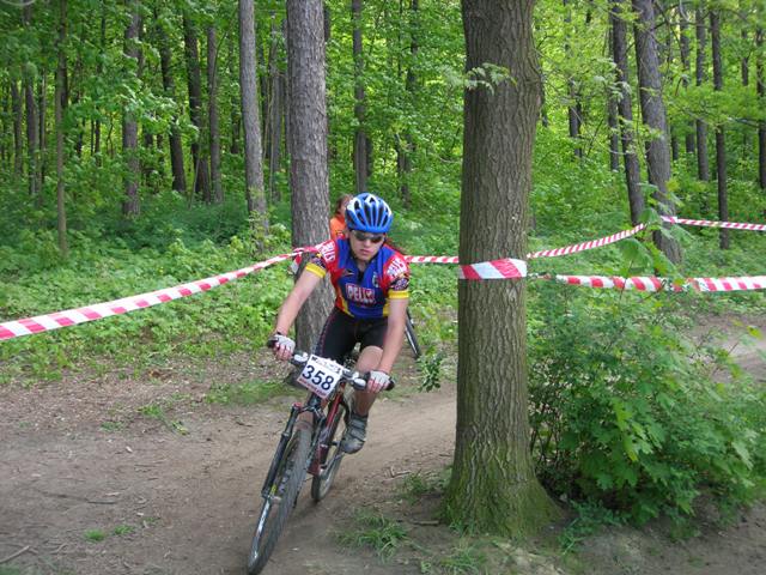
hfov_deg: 49.0
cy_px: 288
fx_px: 841
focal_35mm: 38
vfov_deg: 37.7
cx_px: 383
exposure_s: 1/157
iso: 100
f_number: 2.8
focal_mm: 7.8
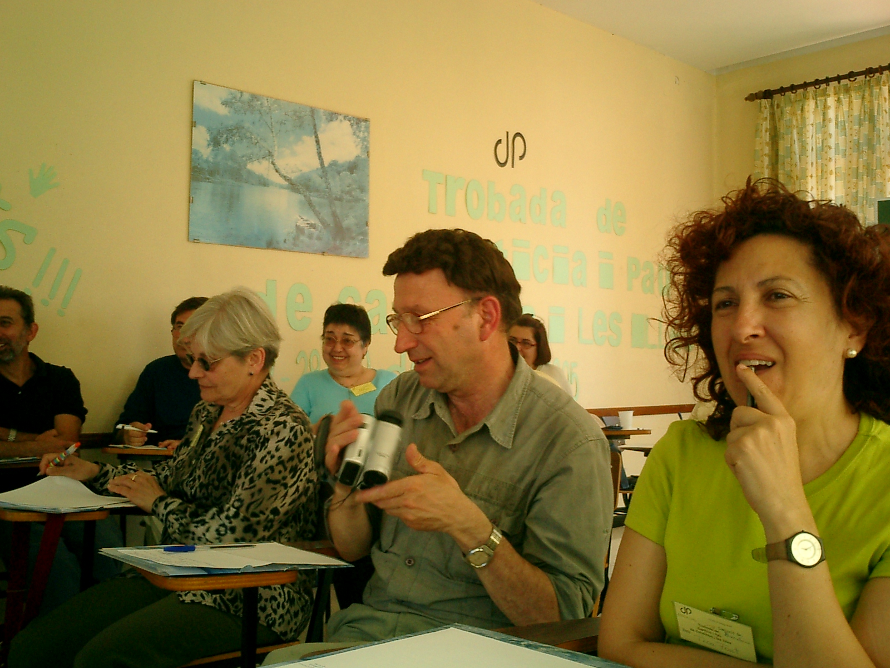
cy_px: 334
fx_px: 926
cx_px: 445
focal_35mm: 36
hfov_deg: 51.4
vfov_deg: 39.7
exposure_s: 1/60
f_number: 3.2
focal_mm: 7.5
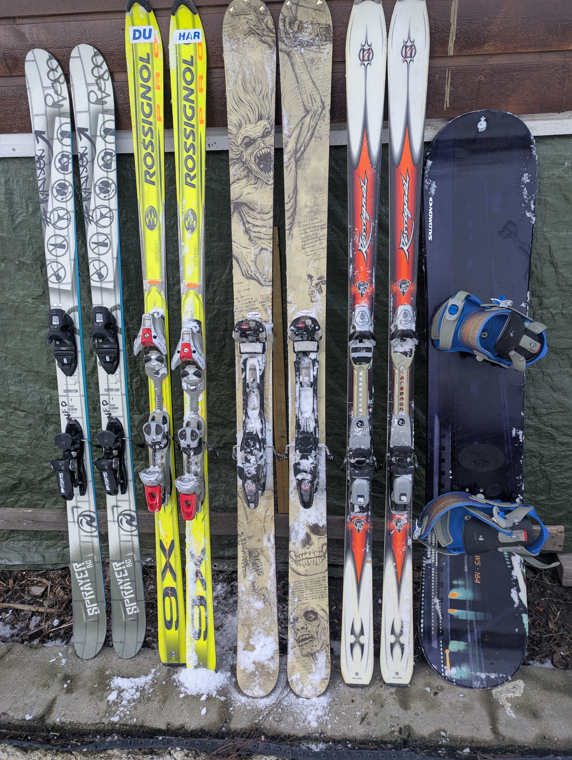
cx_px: 286
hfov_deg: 56.9
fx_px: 527
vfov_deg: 71.5
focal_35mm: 24
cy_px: 380
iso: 49
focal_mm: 6.81
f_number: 1.85
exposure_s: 1/38.5
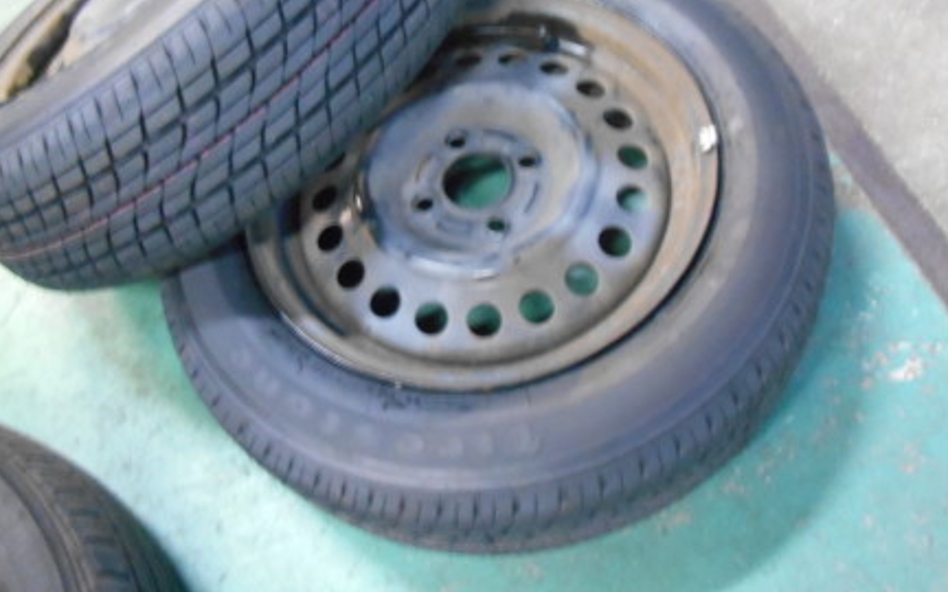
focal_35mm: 34
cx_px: 436
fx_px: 878
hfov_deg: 56.6
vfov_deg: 36.9
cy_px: 195
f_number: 3.4
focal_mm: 4.7
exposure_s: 1/4
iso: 800
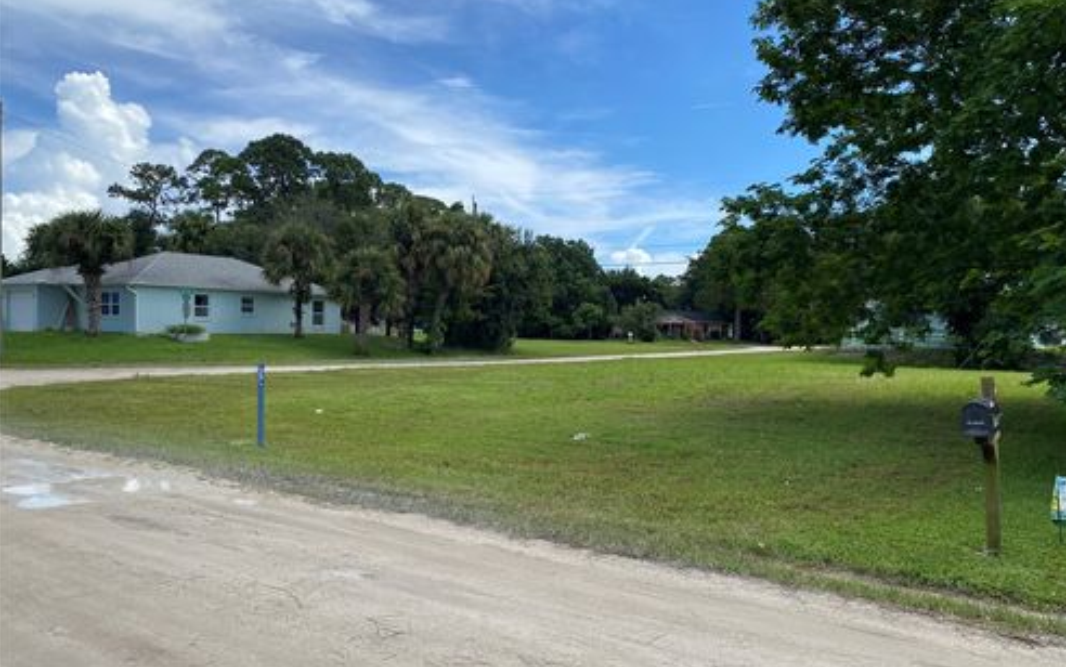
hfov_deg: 66.4
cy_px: 363
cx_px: 540
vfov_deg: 44.5
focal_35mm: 28
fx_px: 814
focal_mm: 4.25
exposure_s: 1/2410
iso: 32
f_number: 1.8
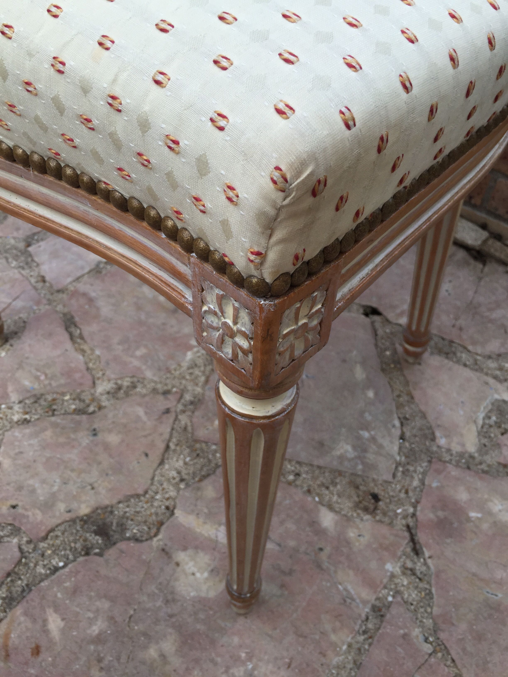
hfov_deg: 48.2
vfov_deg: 61.7
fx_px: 567
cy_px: 338
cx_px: 254
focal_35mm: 29
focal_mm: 4.15
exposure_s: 1/329
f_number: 2.2
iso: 32
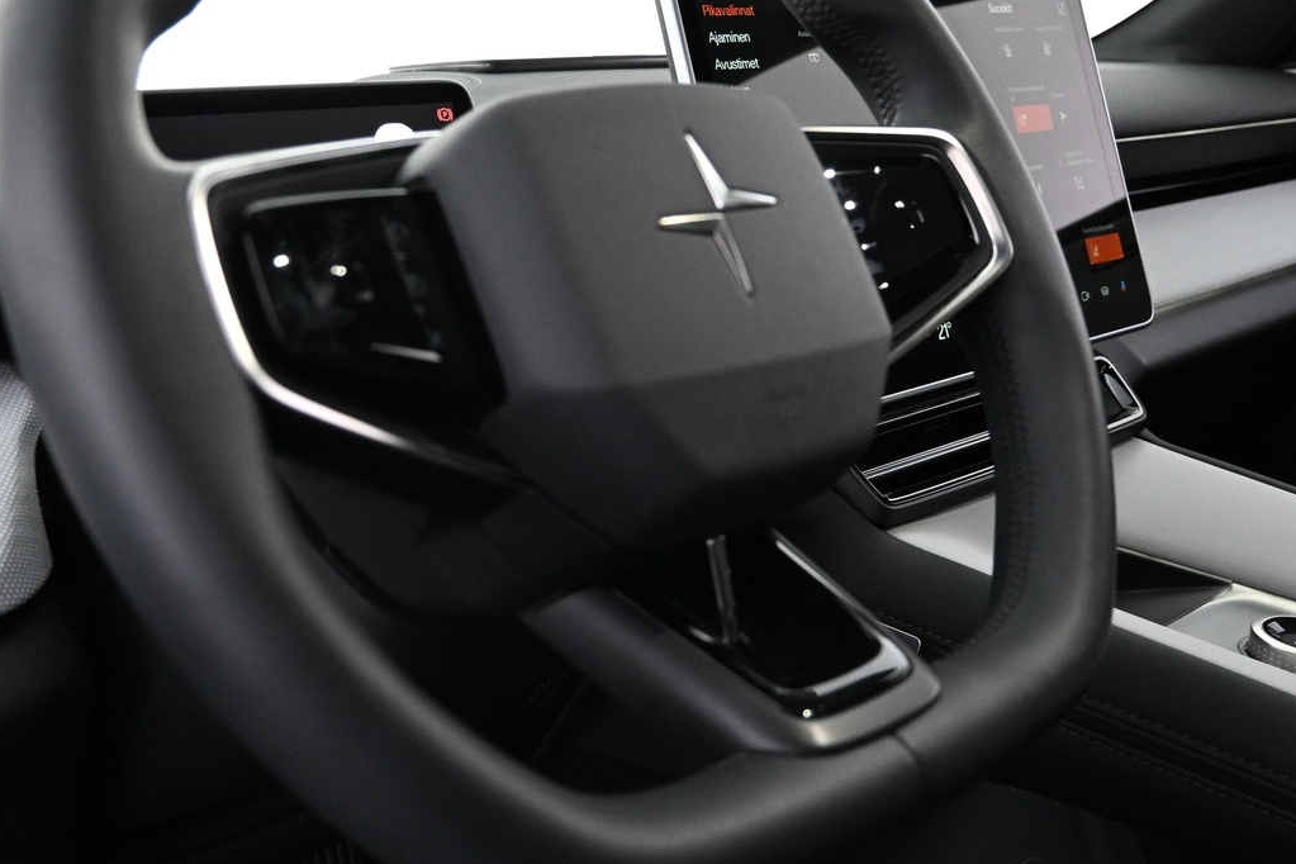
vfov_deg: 34.9
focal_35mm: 38
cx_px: 514
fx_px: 1368
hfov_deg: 50.4
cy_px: 337
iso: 1600
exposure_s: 1/30
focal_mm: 16
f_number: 3.5
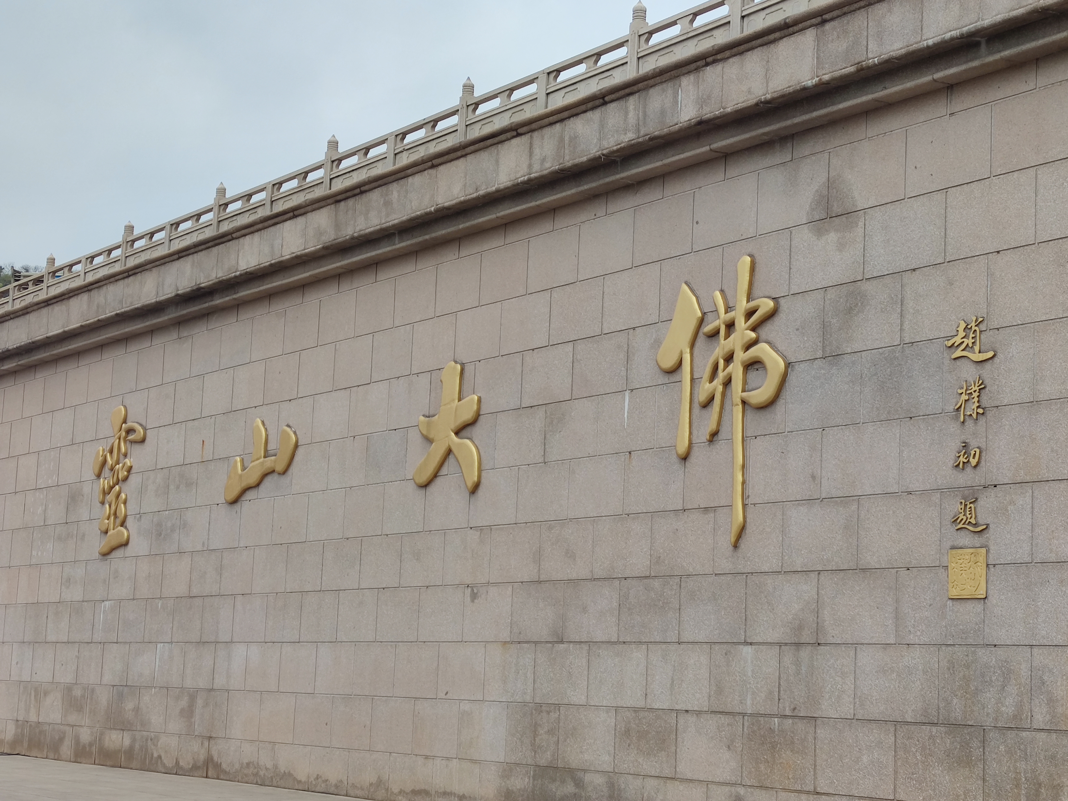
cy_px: 400
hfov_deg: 31.2
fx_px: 1913
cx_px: 534
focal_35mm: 62
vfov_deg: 23.7
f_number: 1.69
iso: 50
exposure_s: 1/1606
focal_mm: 6.72
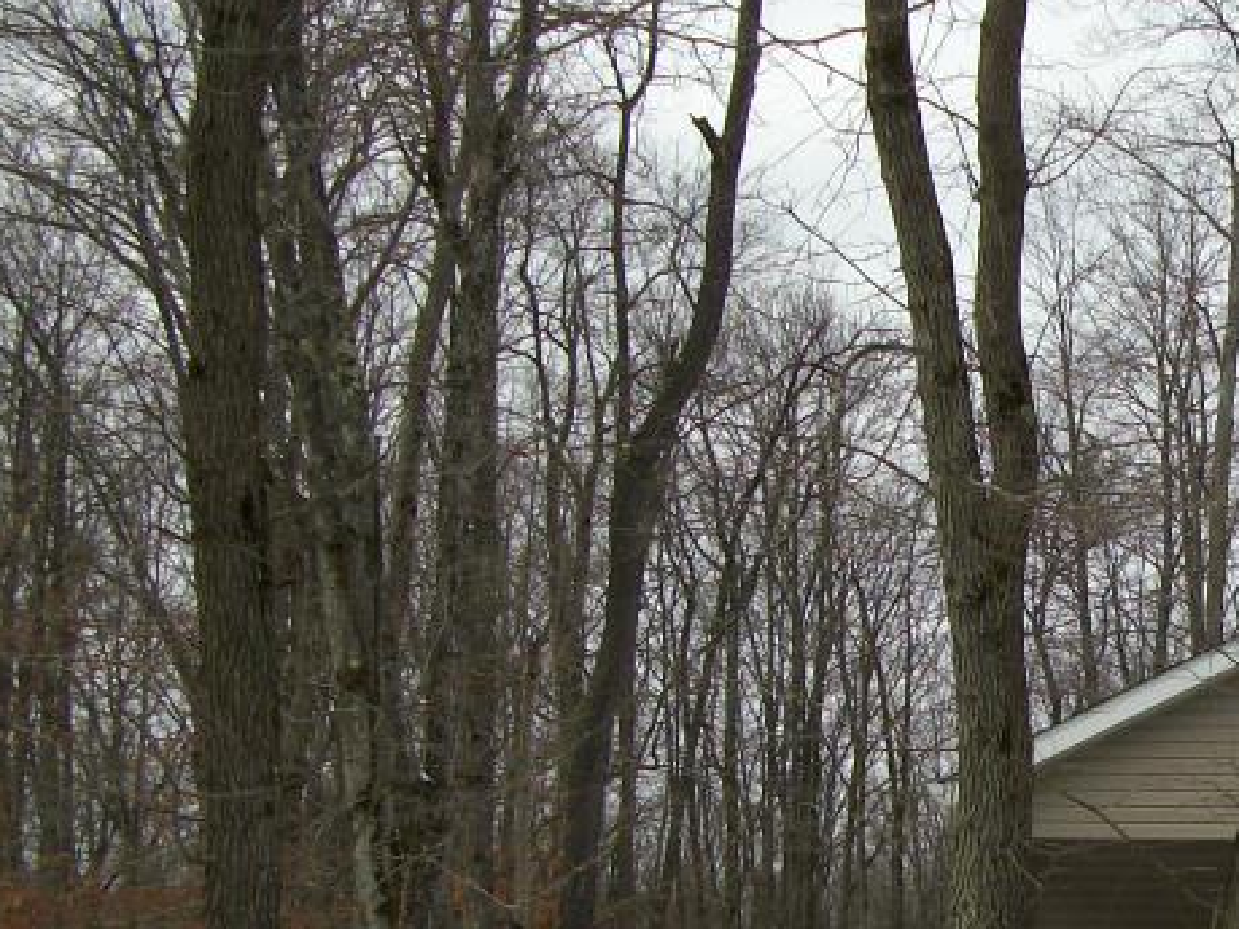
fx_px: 3186
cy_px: 846
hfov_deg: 20.8
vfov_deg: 16.4
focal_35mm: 89
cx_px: 1411
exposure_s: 1/1000
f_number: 2.9
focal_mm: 5.7
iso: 80
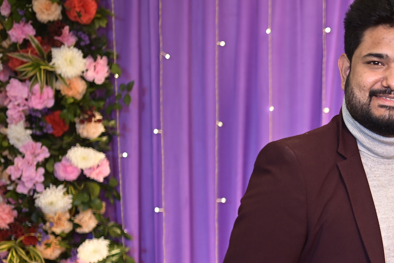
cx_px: 445
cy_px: 271
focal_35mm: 87
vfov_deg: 15.4
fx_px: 952
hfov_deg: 22.0
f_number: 1.6
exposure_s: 1/400
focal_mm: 35
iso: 250
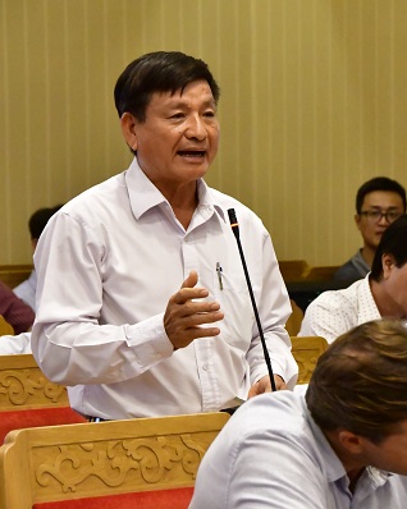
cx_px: 312
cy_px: 254
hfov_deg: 7.7
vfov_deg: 9.6
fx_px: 3029
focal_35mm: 201
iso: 16000
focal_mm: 95
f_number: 8
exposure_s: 1/160
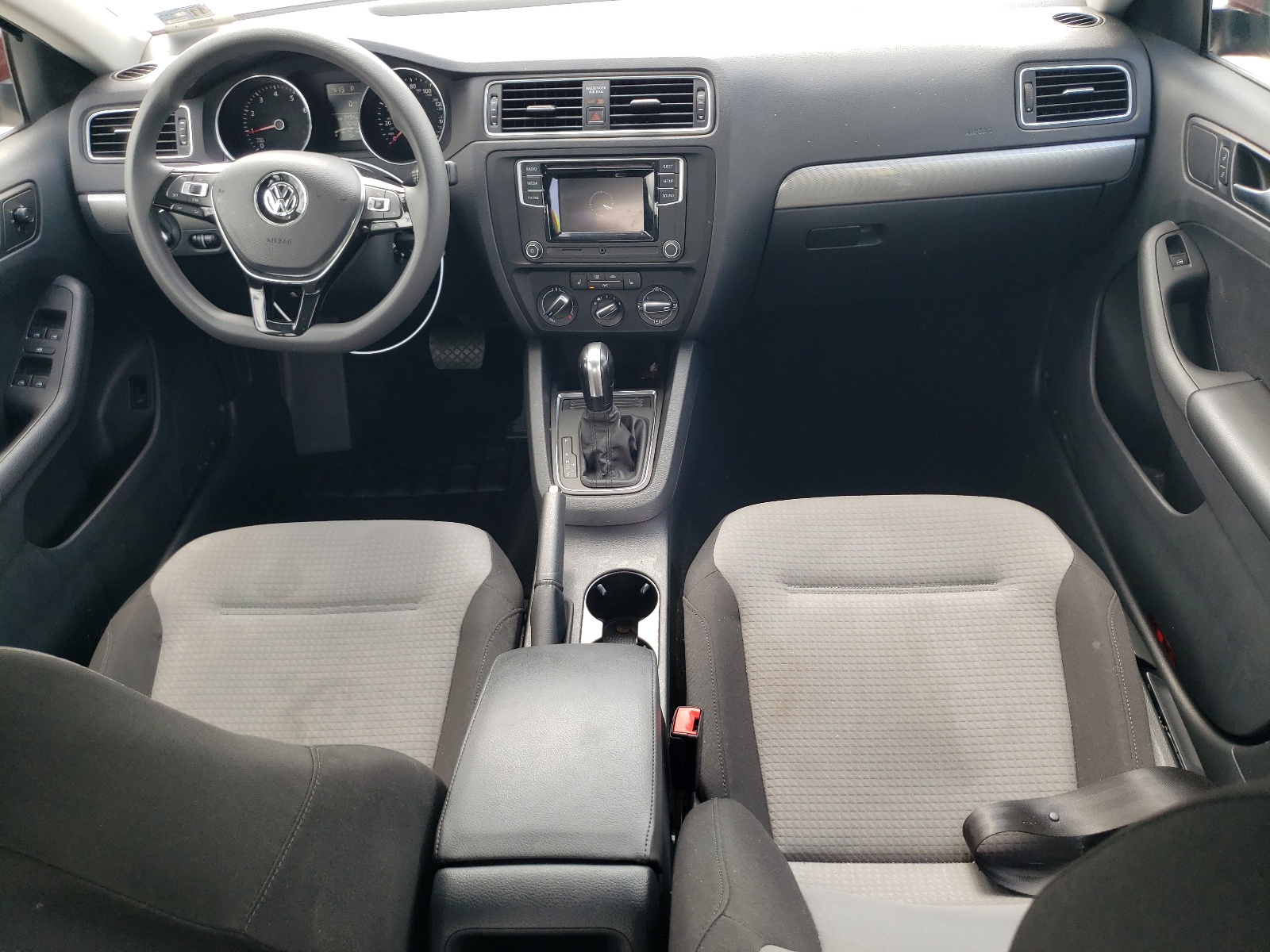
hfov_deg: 67.3
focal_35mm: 26
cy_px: 476
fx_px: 954
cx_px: 635
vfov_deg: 53.1
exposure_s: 1/169
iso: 50
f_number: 1.5
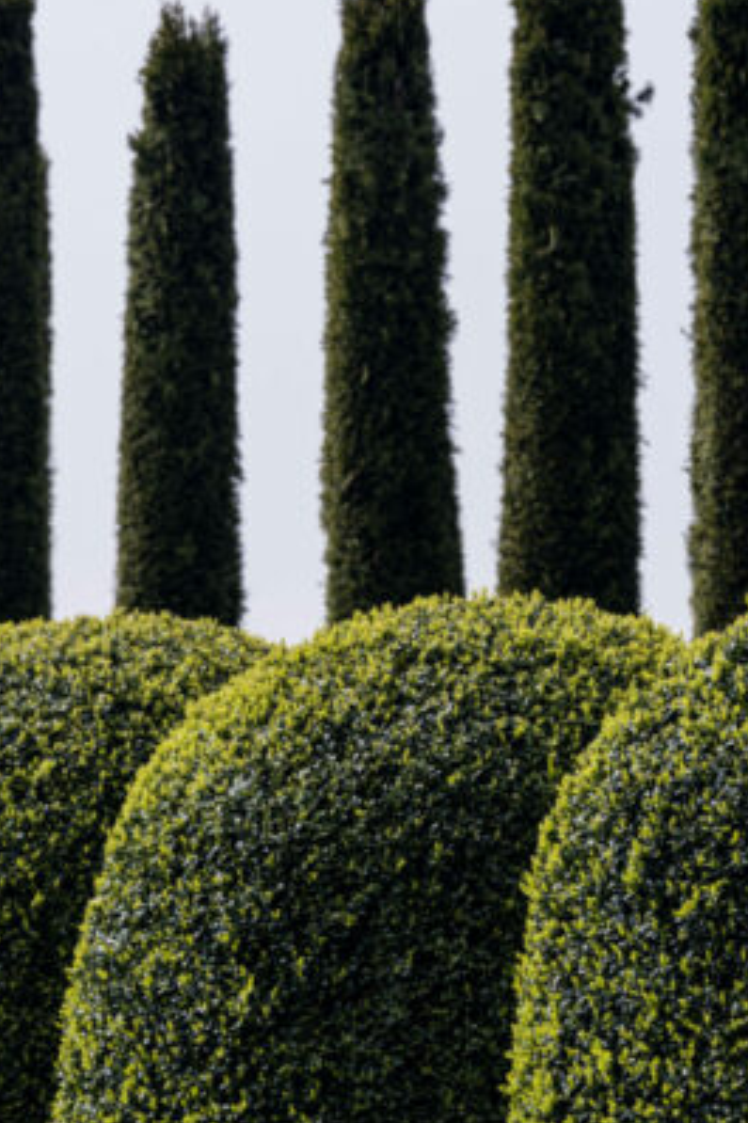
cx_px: 251
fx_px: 18684
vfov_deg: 3.4
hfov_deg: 2.3
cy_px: 684
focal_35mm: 599
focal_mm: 310
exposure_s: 1/250
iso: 200
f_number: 11
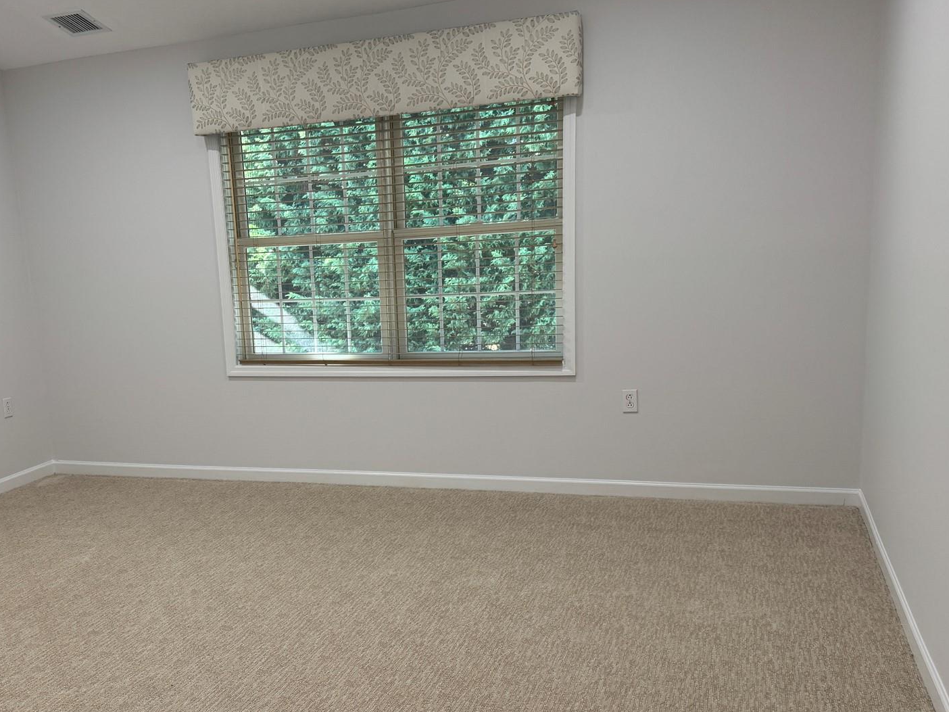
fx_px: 960
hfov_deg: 52.0
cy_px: 428
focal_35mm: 35
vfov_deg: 40.5
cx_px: 350
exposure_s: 1/120
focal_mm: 6.76
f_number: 1.78
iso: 160
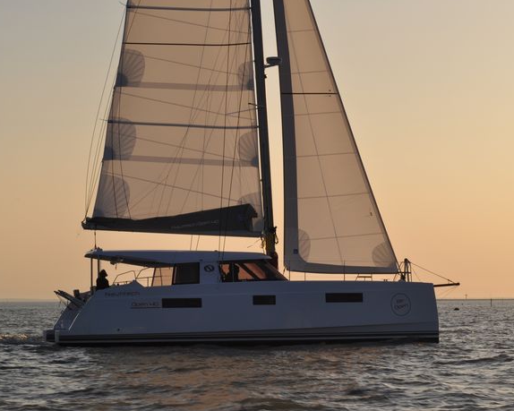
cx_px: 288
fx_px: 1825
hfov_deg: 16.0
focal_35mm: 120
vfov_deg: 12.8
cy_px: 206
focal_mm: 70
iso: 200
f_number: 18
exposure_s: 1/200
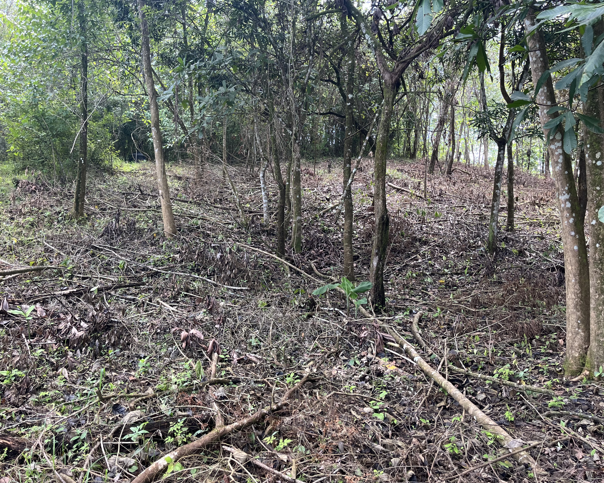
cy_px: 236
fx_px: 518
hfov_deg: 60.4
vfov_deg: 50.0
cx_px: 278
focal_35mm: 29
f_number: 1.6
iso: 50
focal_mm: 5.1
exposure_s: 1/121
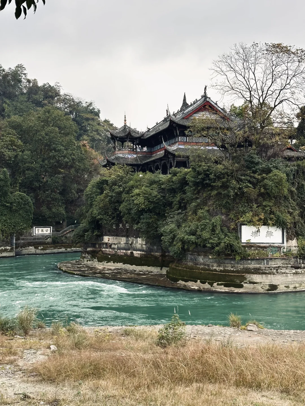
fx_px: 564
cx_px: 152
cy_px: 203
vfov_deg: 39.7
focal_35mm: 48
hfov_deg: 30.3
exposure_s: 1/389
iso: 64
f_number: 1.78
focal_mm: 6.86
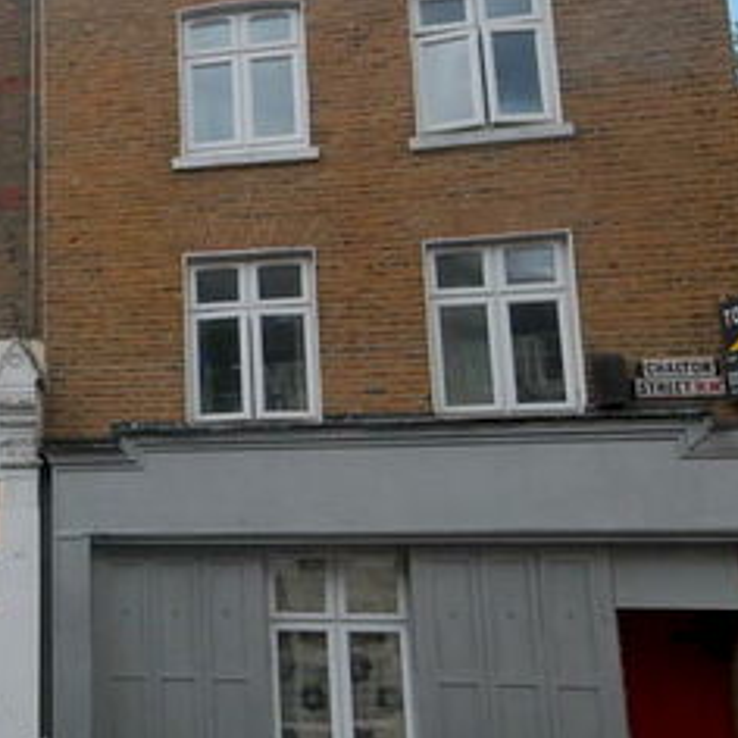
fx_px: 1278
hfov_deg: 27.6
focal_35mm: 53
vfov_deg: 32.2
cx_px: -188
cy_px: 375
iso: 1000
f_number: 11
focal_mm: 14
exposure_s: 1/500
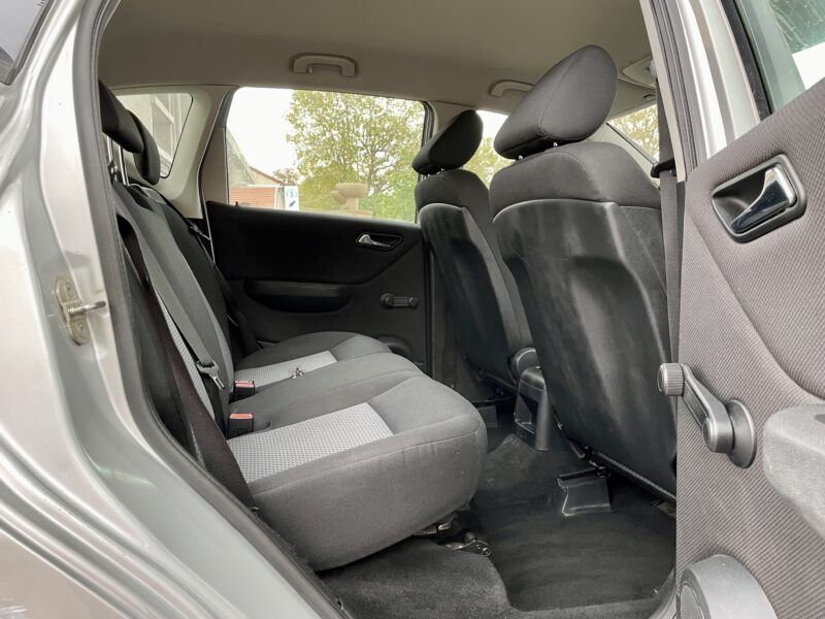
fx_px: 620
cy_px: 310
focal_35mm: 26
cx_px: 412
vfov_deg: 53.1
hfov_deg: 67.3
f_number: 1.6
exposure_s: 1/78
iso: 125
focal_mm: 4.2
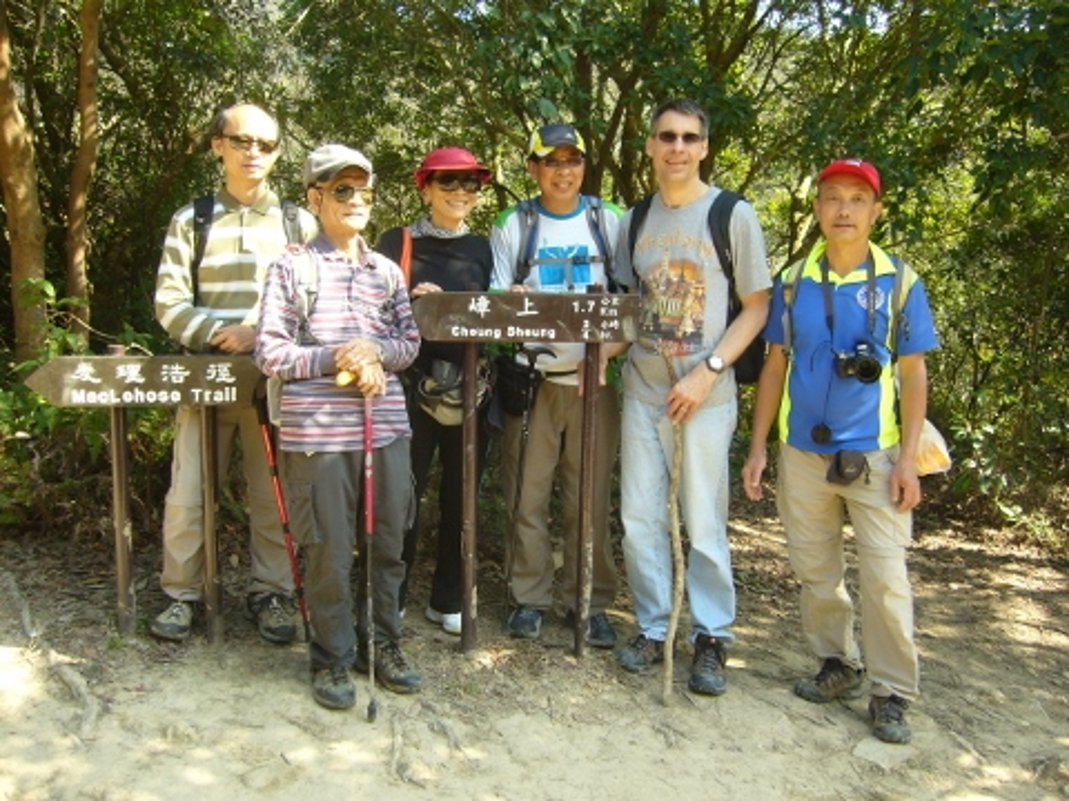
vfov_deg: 40.7
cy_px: 400
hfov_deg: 52.6
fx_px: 1081
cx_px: 534
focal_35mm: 35
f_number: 2.8
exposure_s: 1/125
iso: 80
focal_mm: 5.8
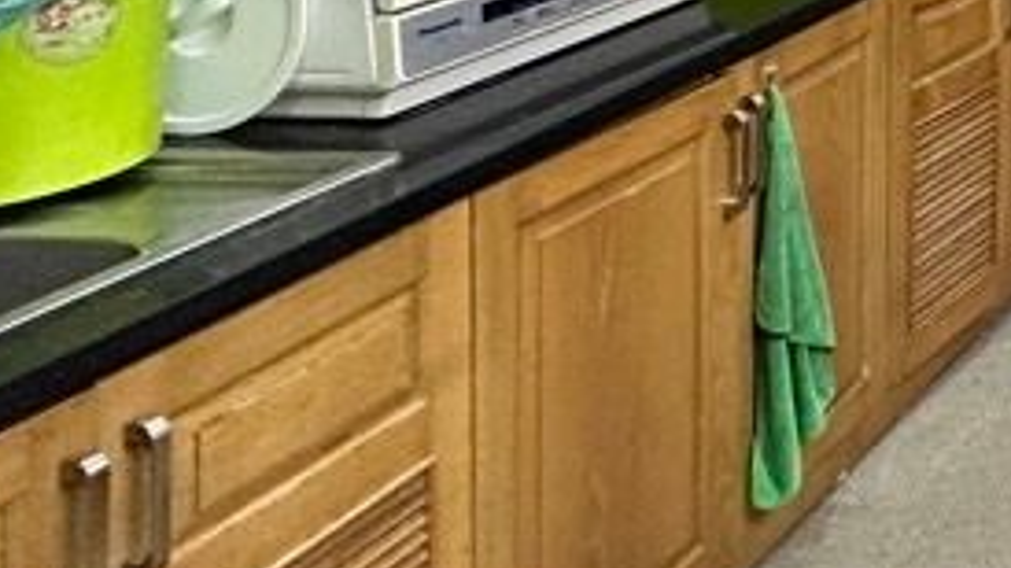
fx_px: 1528
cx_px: 1664
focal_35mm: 57
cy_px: -439
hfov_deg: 24.3
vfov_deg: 17.4
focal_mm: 2.22
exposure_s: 1/50
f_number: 2.2
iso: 200
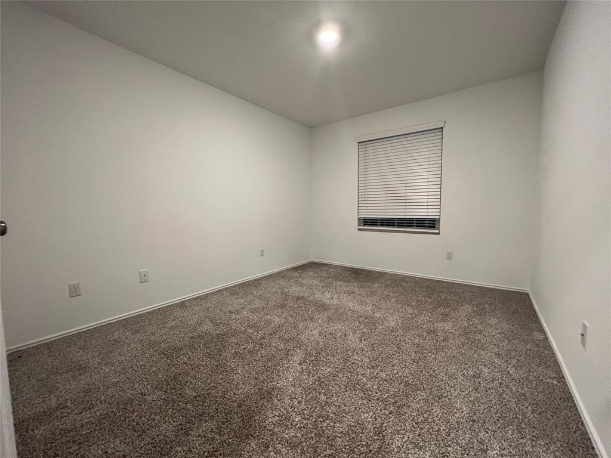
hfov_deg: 106.2
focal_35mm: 13
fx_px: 229
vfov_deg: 89.9
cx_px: 306
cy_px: 229
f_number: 1.8
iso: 250
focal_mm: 1.57
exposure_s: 1/60
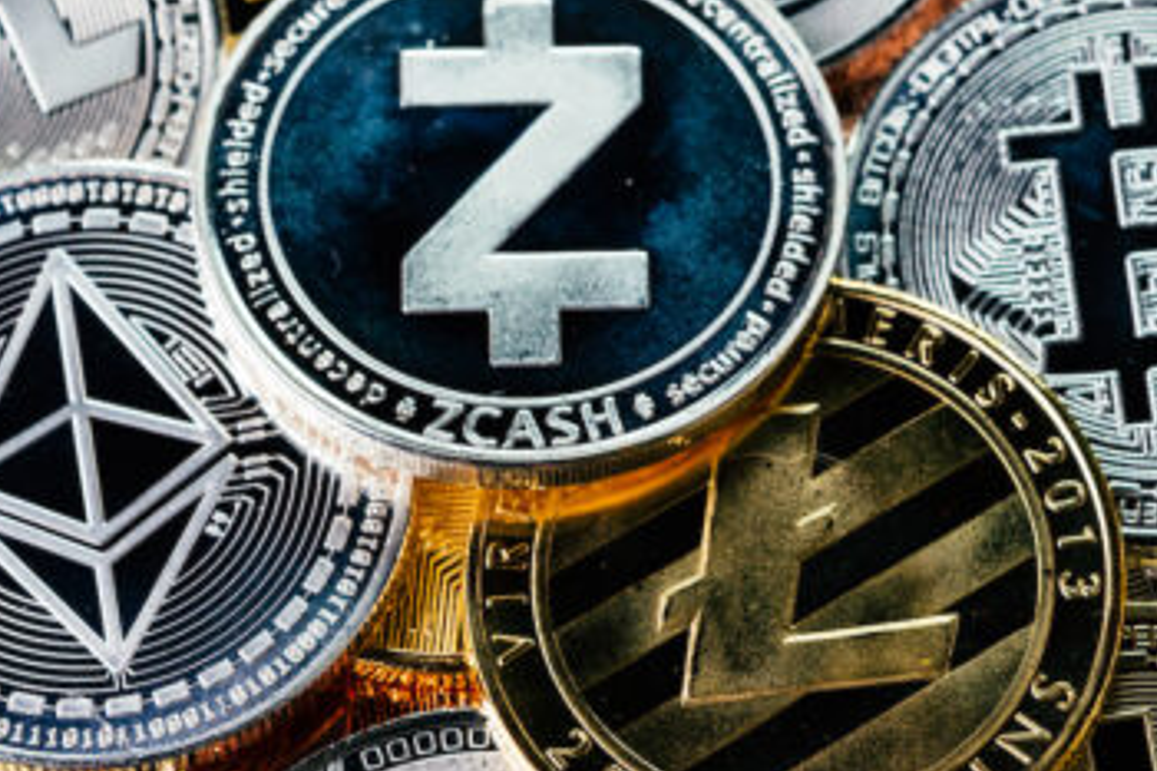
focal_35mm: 195
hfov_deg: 10.6
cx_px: 489
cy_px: 425
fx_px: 6264
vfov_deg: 7.0
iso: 800
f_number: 8
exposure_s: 1/100
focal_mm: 90
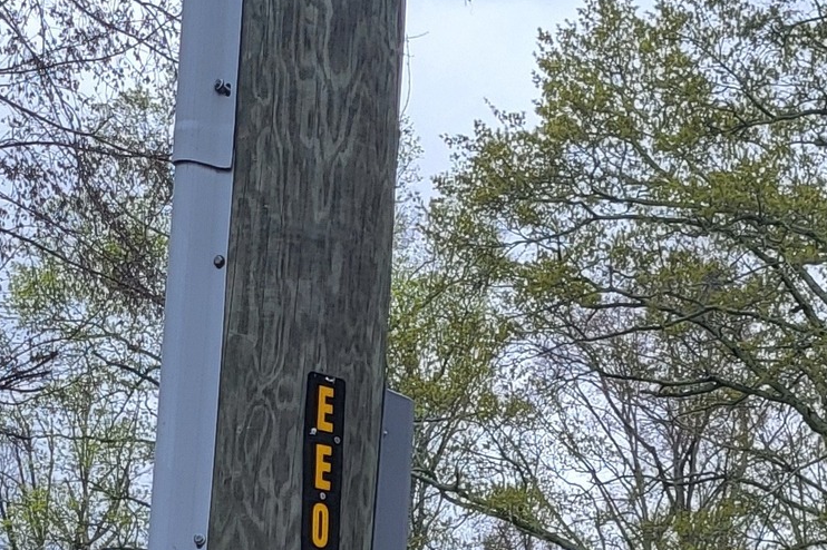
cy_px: 1094
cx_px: 906
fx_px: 2572
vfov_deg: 11.1
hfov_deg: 17.6
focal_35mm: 112
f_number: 1.8
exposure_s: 1/861
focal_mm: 5.4
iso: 40
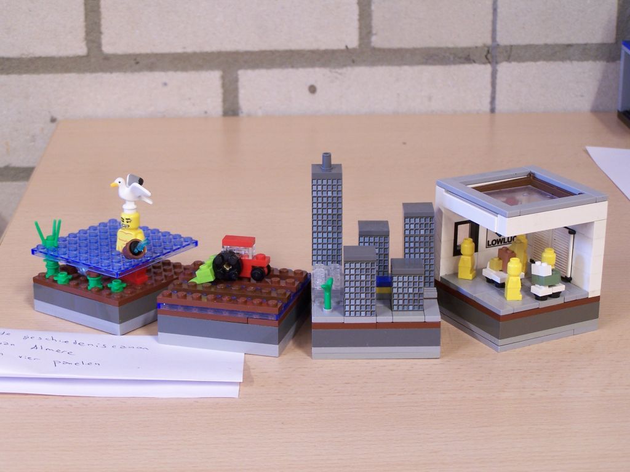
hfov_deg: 26.0
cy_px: 236
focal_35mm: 75
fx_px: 1365
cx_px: 315
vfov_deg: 19.6
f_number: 3.2
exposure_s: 1/4
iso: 80
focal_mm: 12.4
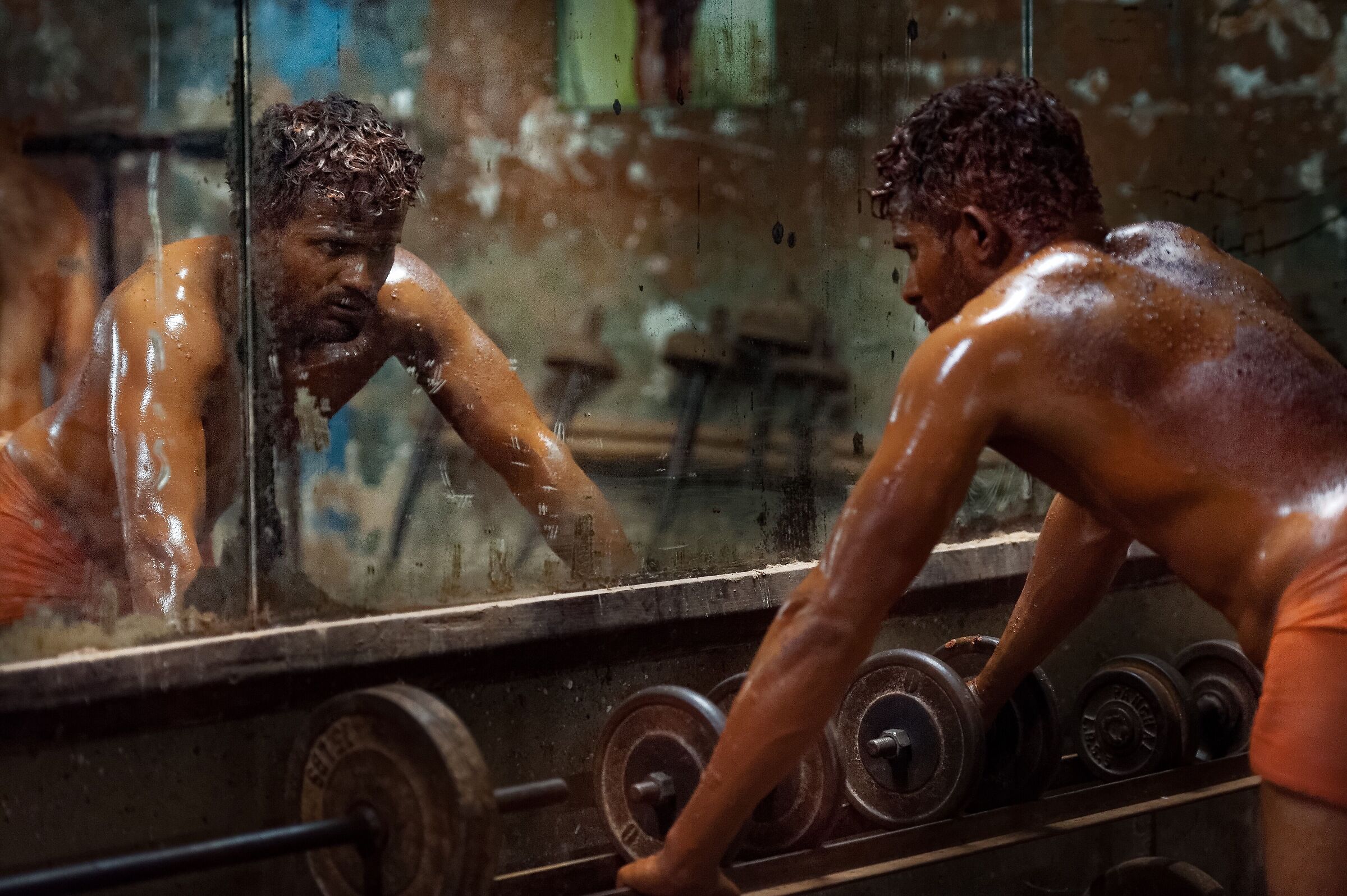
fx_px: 3814
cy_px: 448
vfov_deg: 13.4
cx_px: 674
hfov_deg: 20.0
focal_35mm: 102
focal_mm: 102
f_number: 2.8
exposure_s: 1/80
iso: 4000
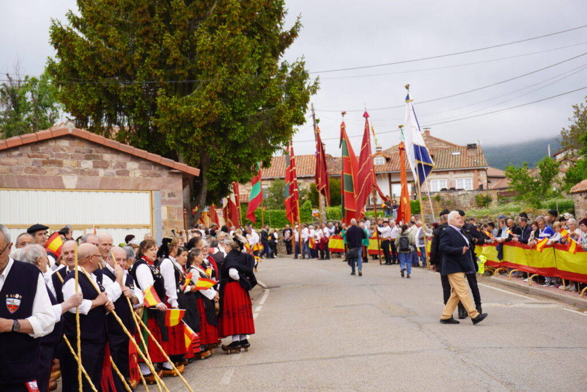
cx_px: 294
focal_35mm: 66
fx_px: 1076
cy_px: 196
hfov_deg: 30.5
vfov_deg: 20.6
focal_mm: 44
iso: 100
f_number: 5.6
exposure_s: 1/160
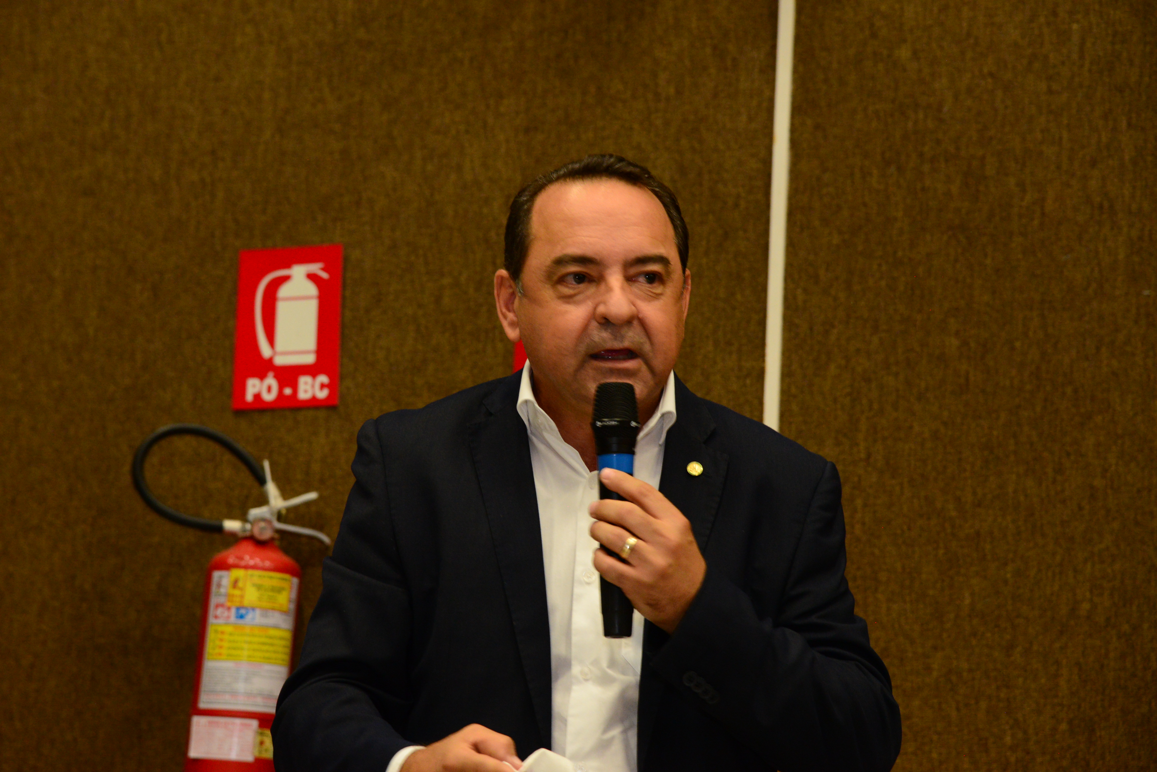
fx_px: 3858
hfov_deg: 17.1
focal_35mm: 120
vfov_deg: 11.4
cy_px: 386
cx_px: 578
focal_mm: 120
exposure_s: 1/60
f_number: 5.6
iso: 3200
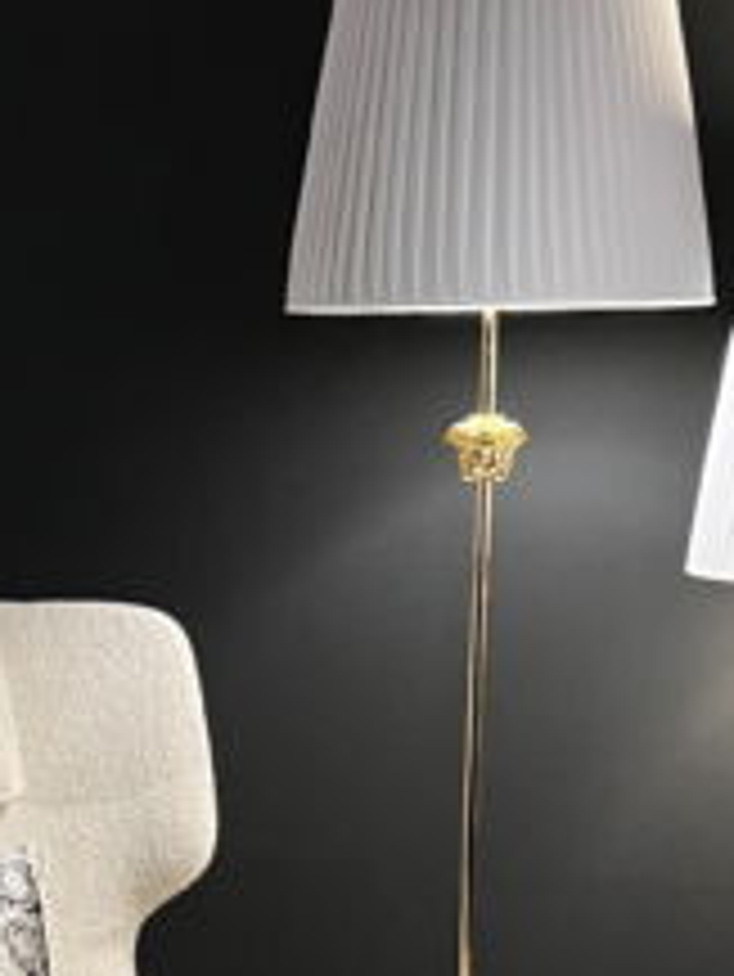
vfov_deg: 20.6
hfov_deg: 16.0
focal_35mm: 92
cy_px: 967
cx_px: 171
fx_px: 2598
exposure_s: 1/60
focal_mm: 5.7
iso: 160
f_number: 1.5
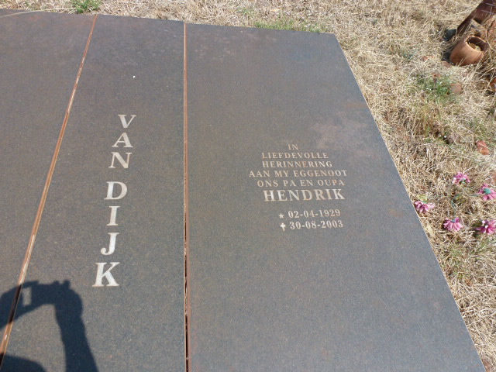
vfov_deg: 56.8
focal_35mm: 24
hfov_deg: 71.6
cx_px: 248
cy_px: 186
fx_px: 344
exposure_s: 1/500
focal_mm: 4.3
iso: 100
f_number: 4
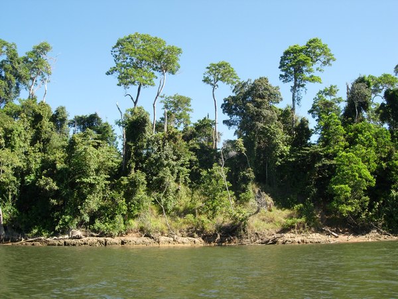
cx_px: 199
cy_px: 150
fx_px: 437
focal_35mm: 38
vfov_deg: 37.7
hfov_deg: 49.0
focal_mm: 7.8
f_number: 4.8
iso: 79
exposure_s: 1/256
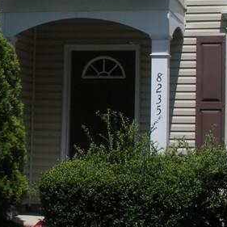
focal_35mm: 116
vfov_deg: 14.8
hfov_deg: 14.9
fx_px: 861
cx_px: 29
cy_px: 13
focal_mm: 6.3
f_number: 5.6
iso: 64
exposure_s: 1/424
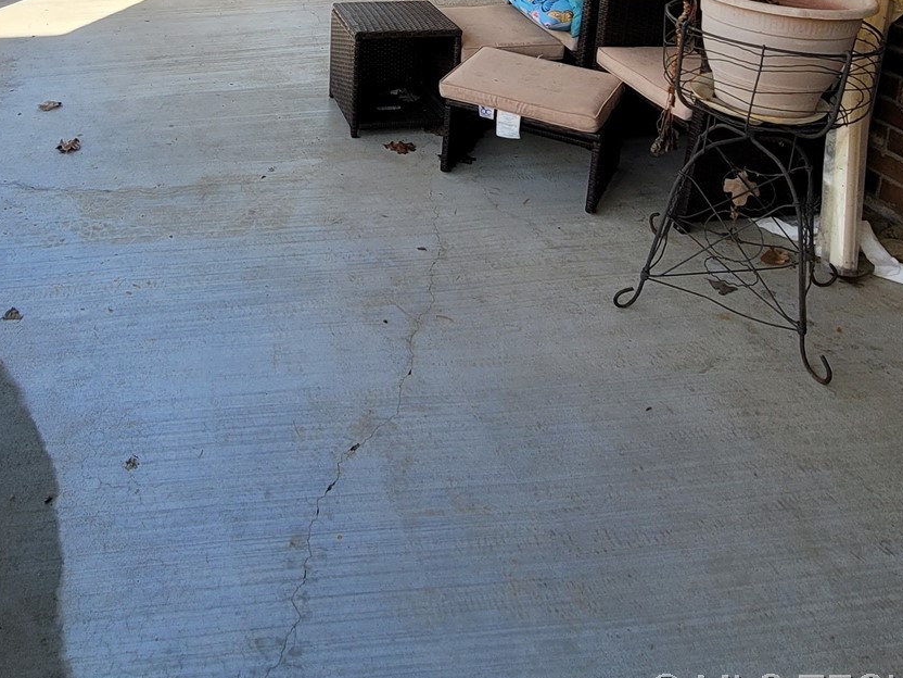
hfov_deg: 58.1
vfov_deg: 39.4
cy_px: -45
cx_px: 275
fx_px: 783
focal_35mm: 30
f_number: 2.2
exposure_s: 1/234
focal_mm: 2.2
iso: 64
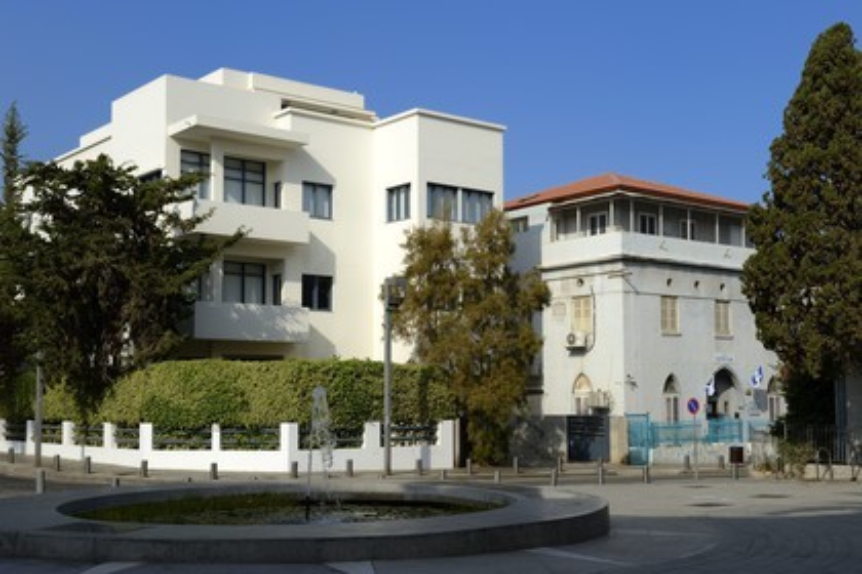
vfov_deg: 33.4
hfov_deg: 48.5
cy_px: 287
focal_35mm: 40
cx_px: 431
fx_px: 958
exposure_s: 1/320
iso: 200
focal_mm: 40
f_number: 11
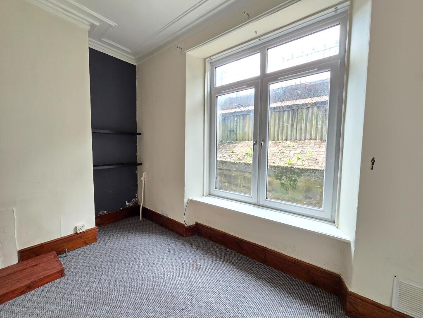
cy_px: 159
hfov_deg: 106.2
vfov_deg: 89.9
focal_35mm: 13
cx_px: 212
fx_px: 159
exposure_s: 1/100
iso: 250
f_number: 2.2
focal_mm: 2.2
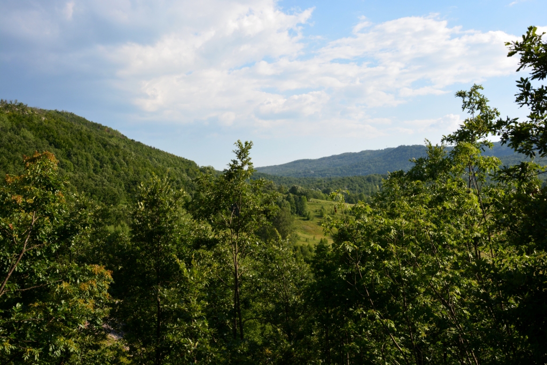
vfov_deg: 41.7
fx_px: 479
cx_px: 274
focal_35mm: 32
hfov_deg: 59.5
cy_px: 182
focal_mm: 21
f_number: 9
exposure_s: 1/320
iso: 250
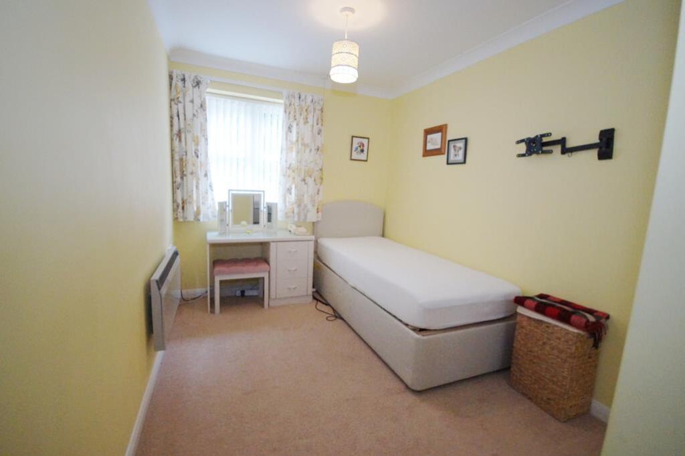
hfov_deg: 100.4
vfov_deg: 77.3
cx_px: 342
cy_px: 228
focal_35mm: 15
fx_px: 285
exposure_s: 1/125
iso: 3200
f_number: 4
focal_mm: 10
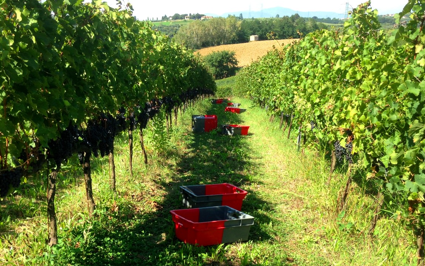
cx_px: 188
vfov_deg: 31.9
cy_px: 166
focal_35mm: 40
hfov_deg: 49.2
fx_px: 463
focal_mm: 4.12
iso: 50
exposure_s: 1/526
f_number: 2.4
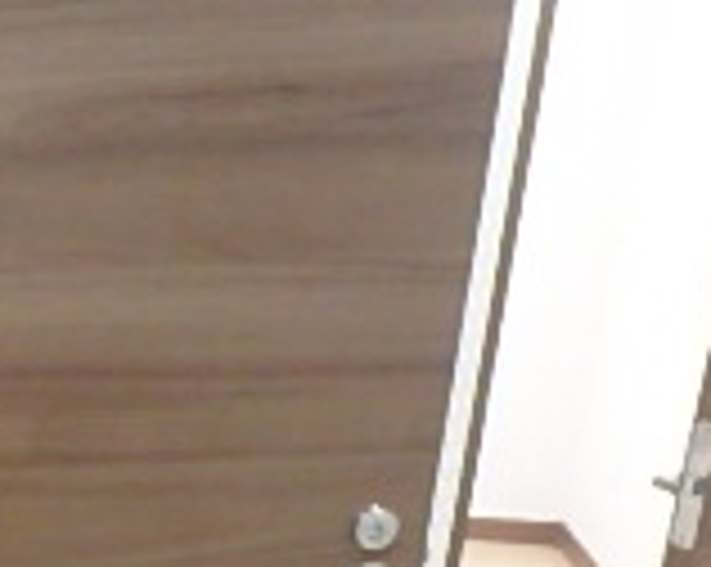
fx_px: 1744
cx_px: -644
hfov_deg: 17.6
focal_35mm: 83
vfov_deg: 17.7
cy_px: 652
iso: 800
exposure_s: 1/20
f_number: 3.5
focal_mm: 3.7
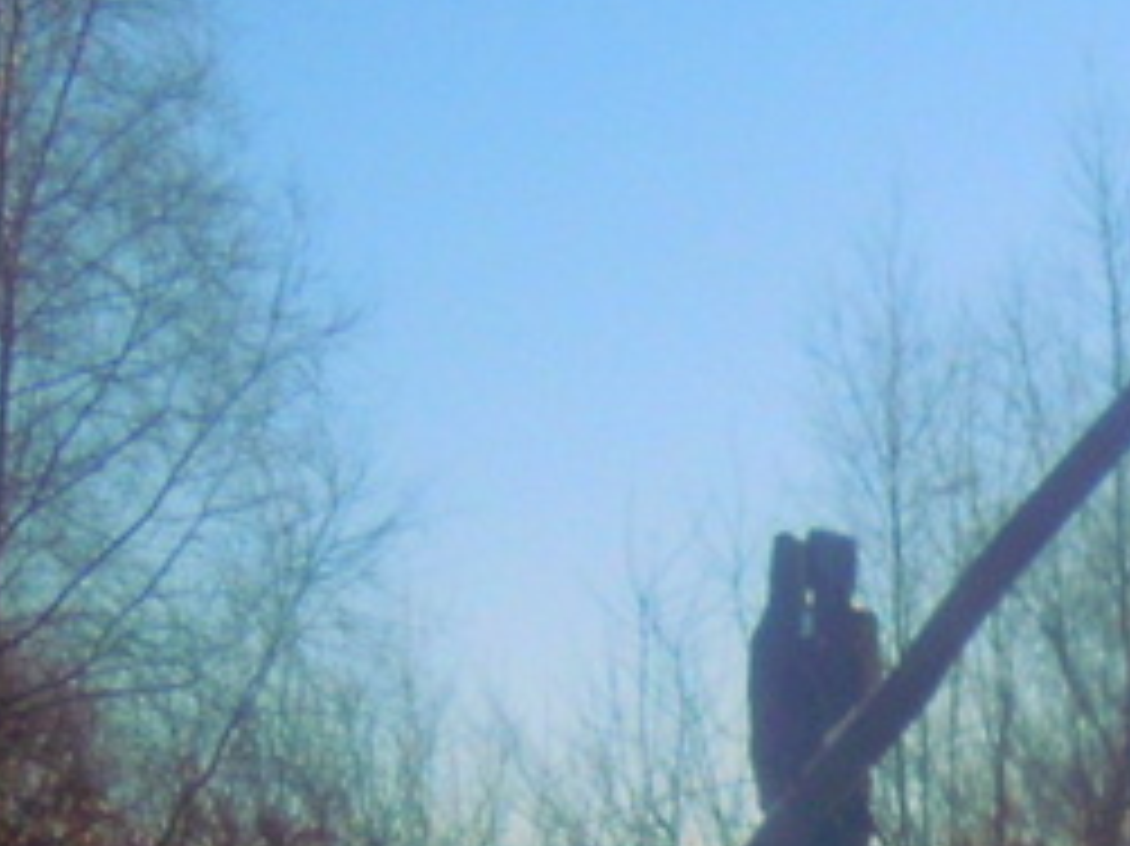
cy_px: 2264
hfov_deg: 11.9
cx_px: 1873
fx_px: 5090
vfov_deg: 8.4
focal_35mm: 156
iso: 100
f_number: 7.6
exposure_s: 1/320
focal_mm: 5
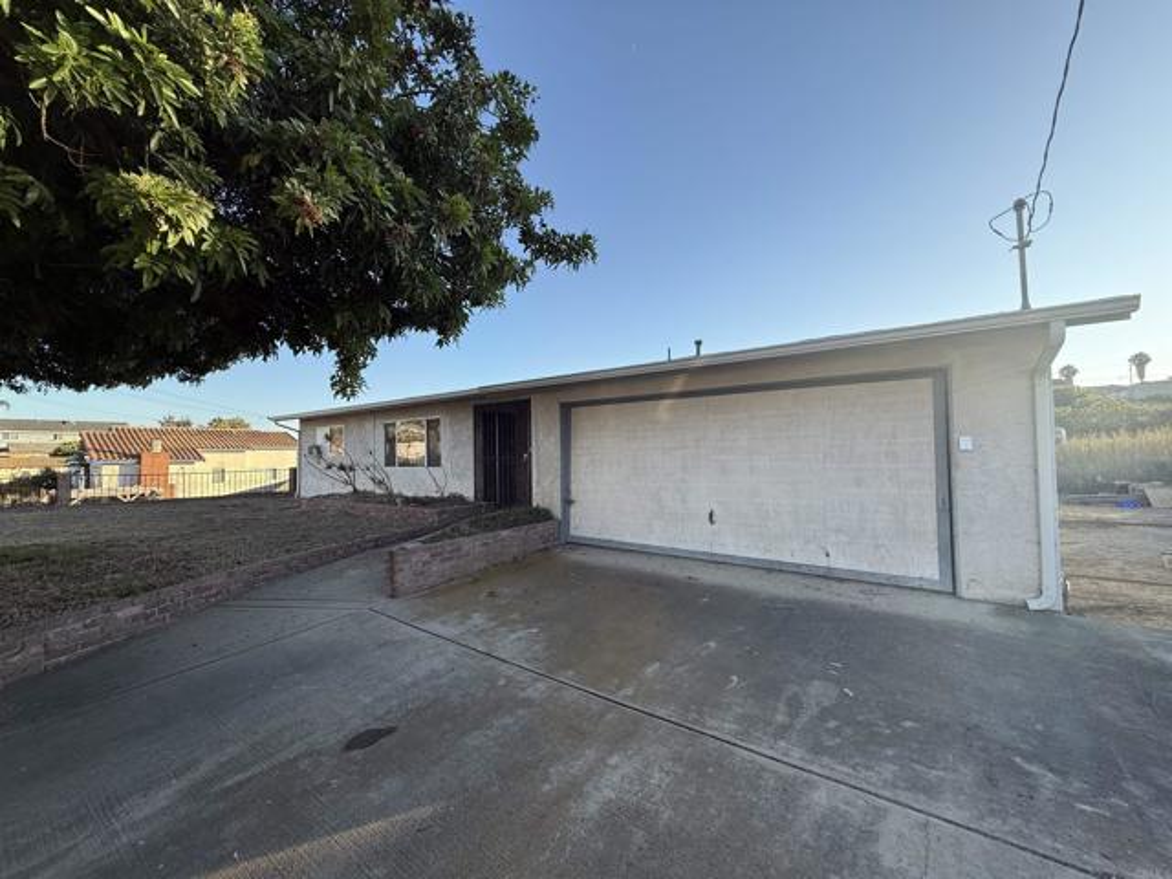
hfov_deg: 102.1
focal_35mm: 14
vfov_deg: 85.7
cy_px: 440
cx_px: 586
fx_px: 474
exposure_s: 1/658
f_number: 2.2
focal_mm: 2.22
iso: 50
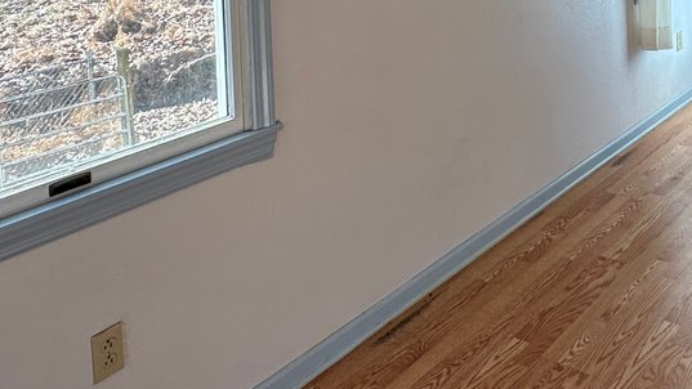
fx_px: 789
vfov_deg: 24.2
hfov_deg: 43.8
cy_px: -122
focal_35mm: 43
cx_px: 604
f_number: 2.2
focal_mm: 2.22
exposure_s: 1/203
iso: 40
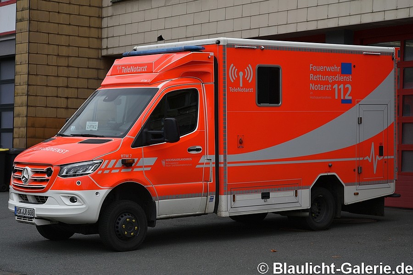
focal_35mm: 78
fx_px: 895
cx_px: 206
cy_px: 138
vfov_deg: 17.5
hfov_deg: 26.0
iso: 280
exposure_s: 1/250
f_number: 8
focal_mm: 78
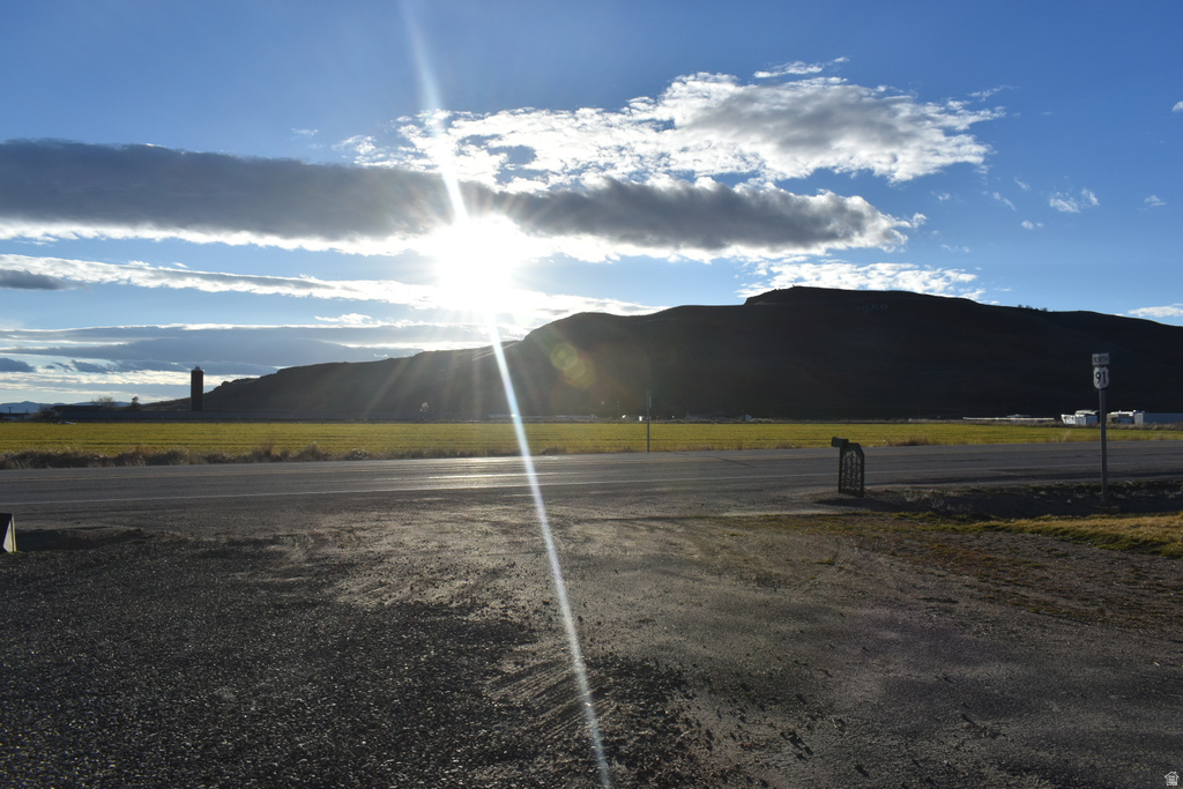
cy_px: 394
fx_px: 887
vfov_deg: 47.9
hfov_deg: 67.4
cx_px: 592
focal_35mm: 27
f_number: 11
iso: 200
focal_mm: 18
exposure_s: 1/500
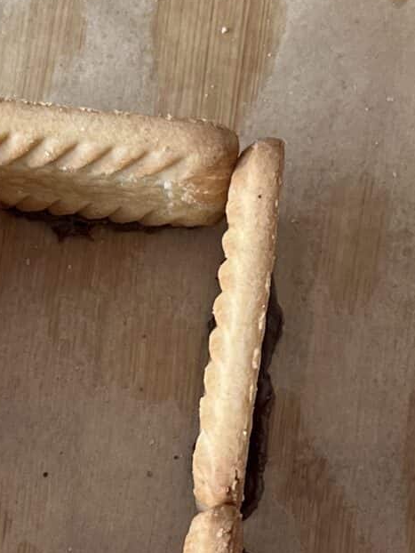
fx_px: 1709
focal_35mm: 107
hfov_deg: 13.7
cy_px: 599
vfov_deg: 17.8
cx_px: 59
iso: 125
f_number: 1.6
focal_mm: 5.1
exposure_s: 1/111
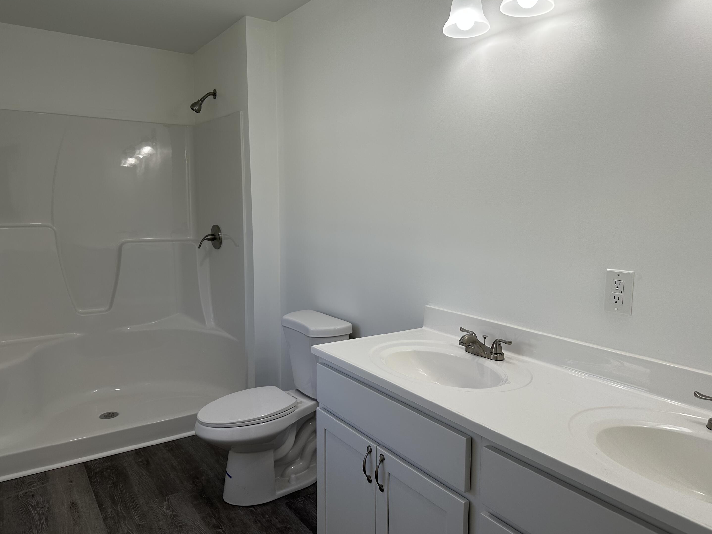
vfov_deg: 54.9
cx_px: 359
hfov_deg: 69.4
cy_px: 267
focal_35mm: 25
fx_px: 514
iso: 80
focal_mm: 6.86
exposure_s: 1/323
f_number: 1.78
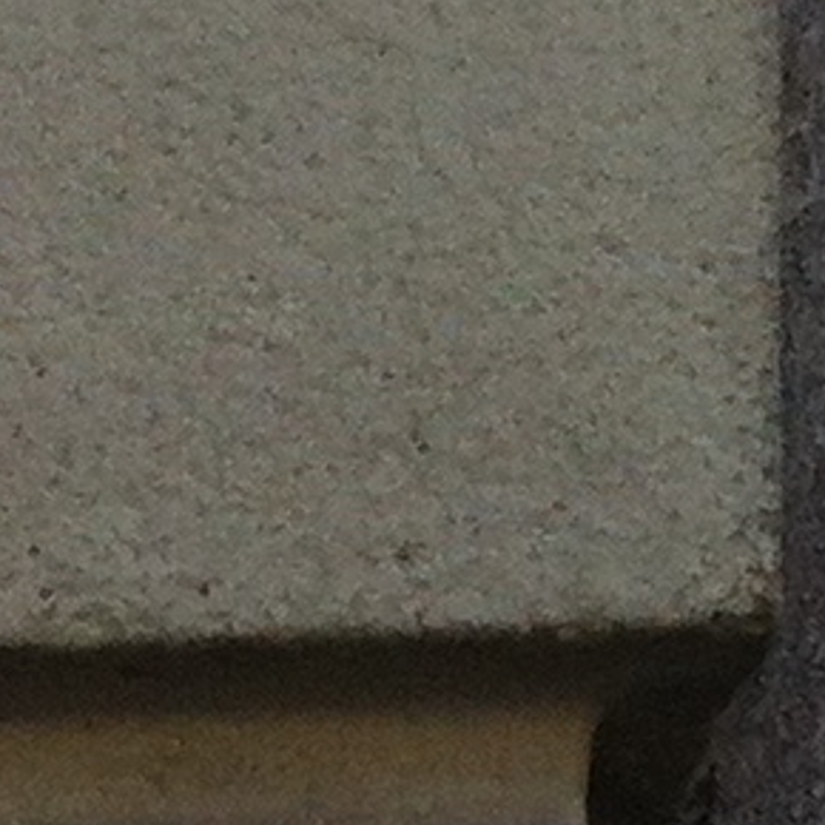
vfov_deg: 5.9
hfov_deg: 5.8
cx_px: -1764
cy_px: 2378
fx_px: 7442
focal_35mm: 276
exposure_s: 1/773
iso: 80
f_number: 2.8
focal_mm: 3.85
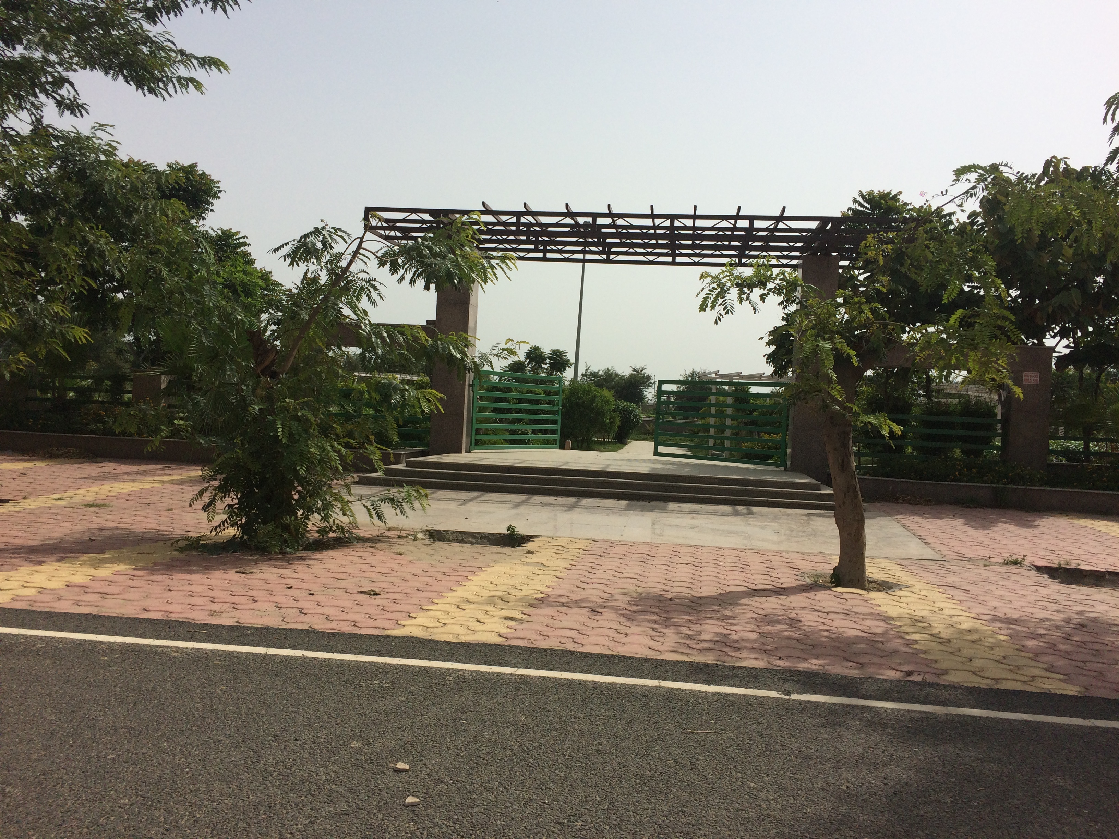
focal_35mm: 29
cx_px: 560
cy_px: 420
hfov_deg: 61.7
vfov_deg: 48.2
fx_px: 937
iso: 40
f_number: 2.2
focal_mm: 4.15
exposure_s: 1/5128
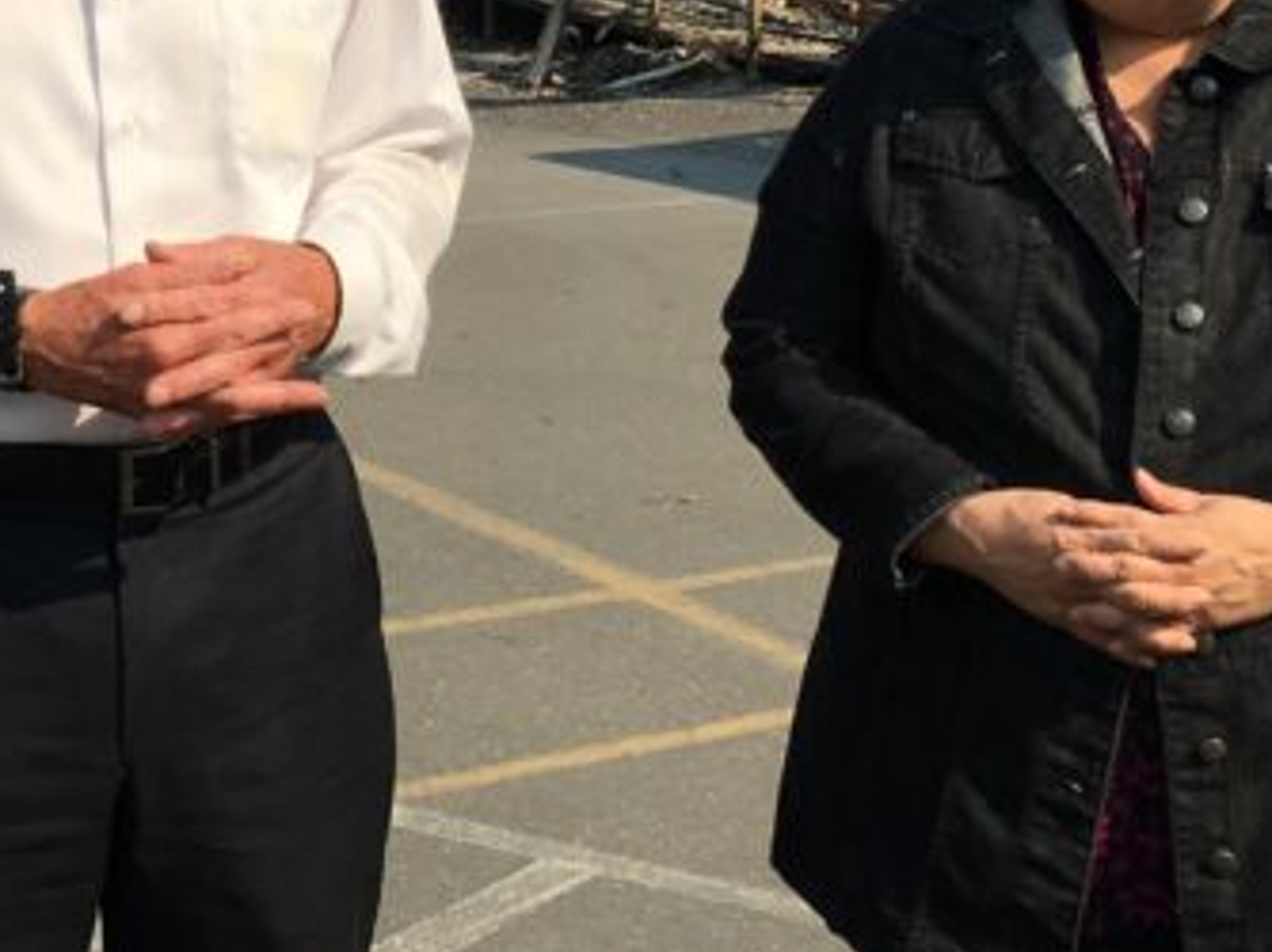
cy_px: 30
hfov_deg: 21.7
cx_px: 255
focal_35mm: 89
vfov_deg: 16.3
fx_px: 3268
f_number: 2.2
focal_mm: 4.15
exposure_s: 1/1832
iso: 25
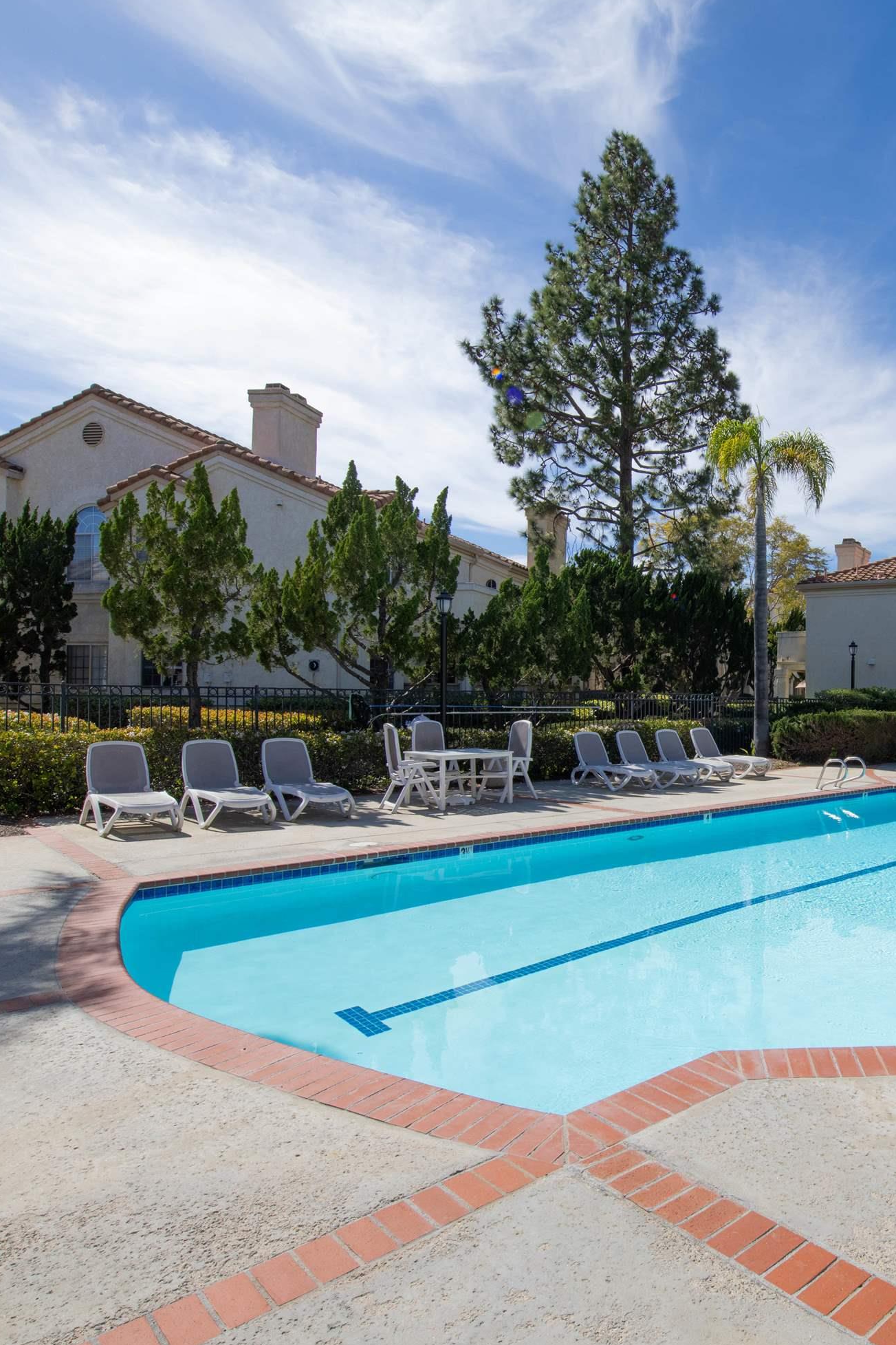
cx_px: 755
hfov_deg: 52.3
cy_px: 699
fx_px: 821
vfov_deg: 78.6
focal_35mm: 22
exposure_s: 1/250
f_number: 14
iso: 320
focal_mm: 14
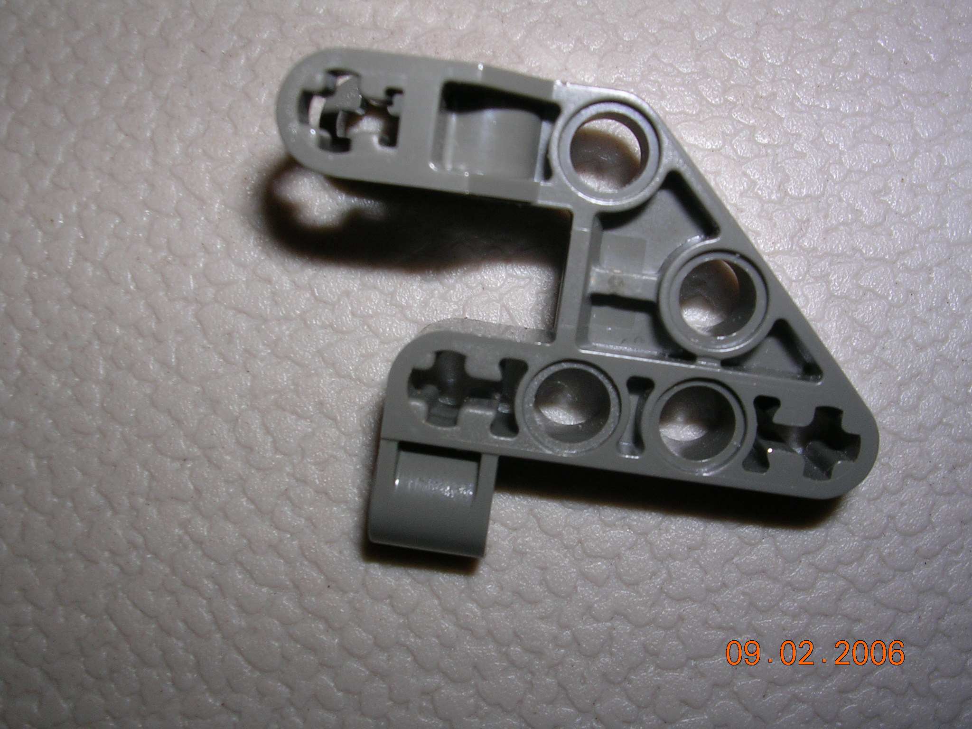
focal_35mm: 38
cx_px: 486
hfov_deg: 49.0
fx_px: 1067
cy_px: 364
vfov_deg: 37.7
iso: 50
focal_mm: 5.8
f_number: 5.6
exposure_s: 1/60.1
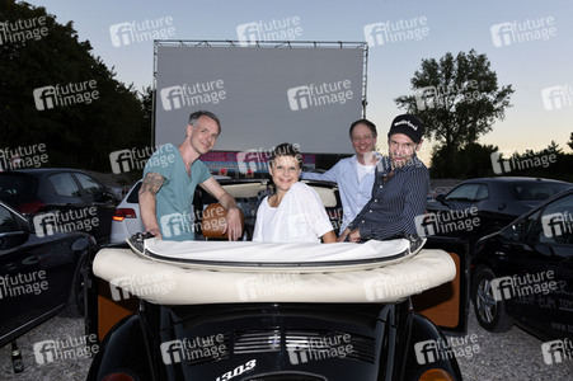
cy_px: 190
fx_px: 477
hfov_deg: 62.0
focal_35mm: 30
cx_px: 286
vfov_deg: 43.5
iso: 800
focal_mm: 30
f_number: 8
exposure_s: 1/160
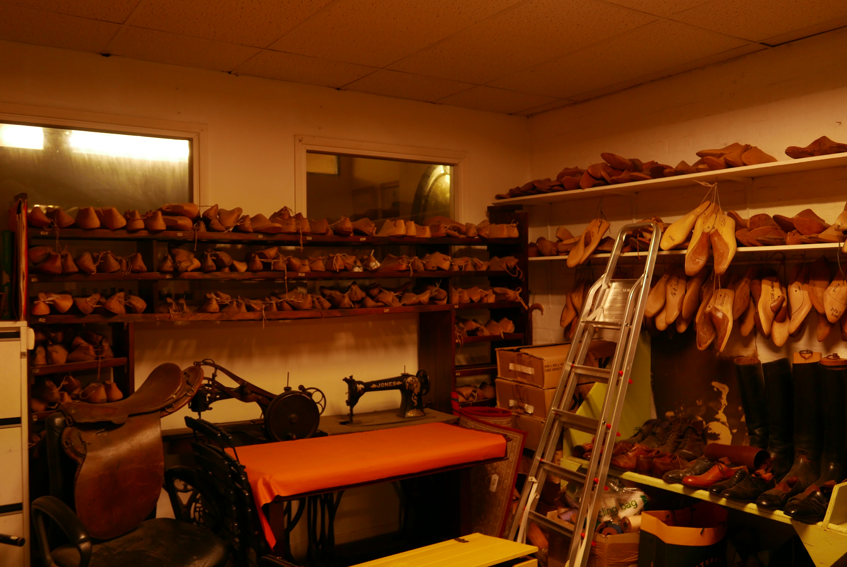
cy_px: 284
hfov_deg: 58.7
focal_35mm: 32
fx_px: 753
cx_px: 424
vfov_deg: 41.2
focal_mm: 14.4
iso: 500
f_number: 2.2
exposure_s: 1/80
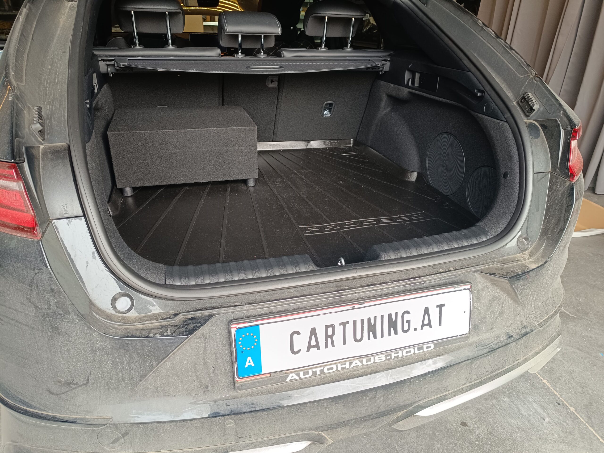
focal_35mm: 24
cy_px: 226
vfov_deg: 56.8
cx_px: 302
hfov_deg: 71.6
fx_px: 419
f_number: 1.88
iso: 432
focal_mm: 5.59
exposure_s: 1/101
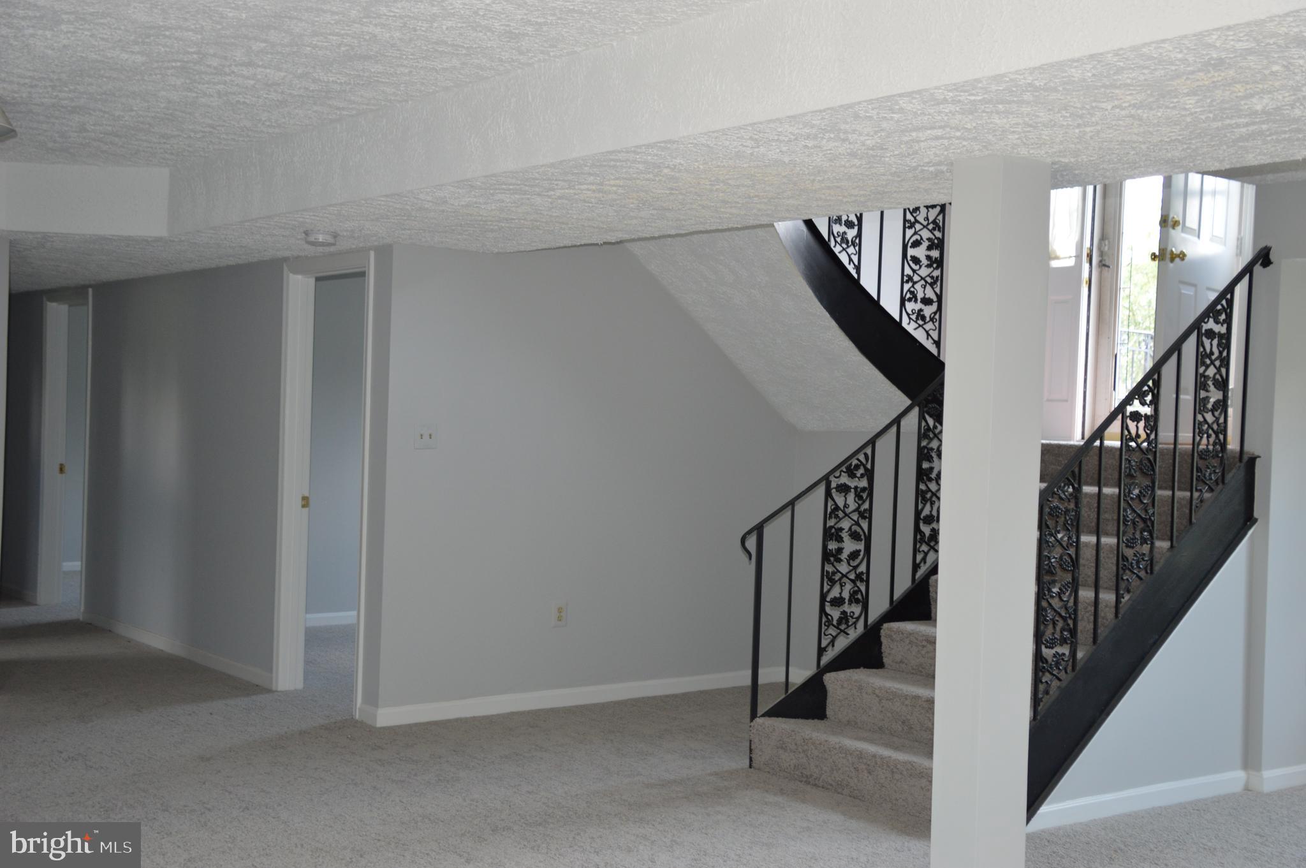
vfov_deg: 31.8
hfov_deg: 46.4
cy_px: 434
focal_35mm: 42
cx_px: 653
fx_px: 1522
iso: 400
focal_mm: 28
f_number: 4
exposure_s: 1/125
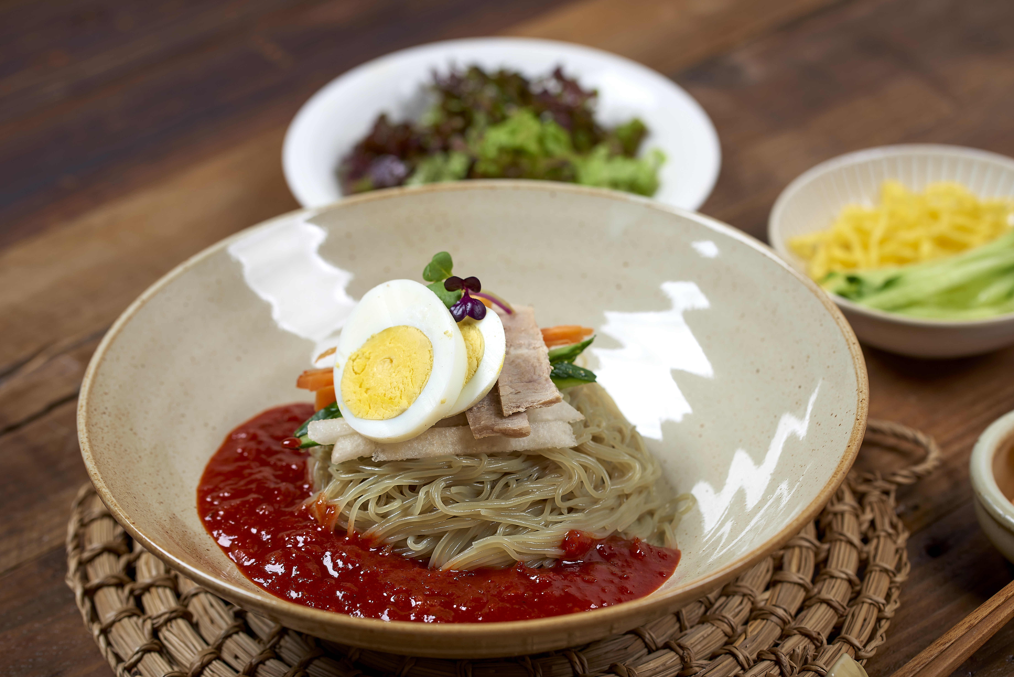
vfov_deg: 15.2
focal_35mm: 90
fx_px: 2536
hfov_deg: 22.6
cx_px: 507
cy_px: 338
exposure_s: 1/160
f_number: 5
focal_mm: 90
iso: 125
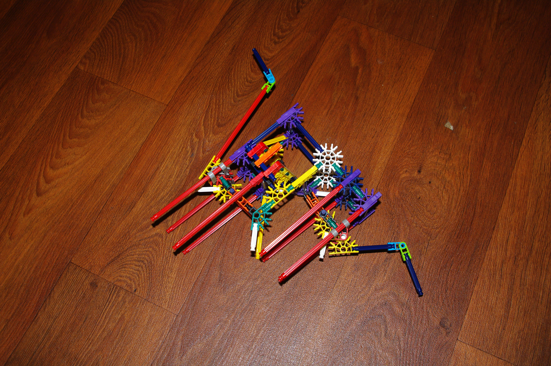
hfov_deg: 52.5
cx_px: 276
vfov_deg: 36.3
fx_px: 559
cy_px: 183
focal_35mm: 37
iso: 400
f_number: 5.6
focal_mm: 24.38
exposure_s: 1/45
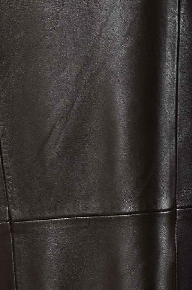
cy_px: 140
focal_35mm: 445
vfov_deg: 4.6
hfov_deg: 3.1
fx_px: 3577
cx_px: 175
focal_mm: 62
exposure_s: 1/80
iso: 160
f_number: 8
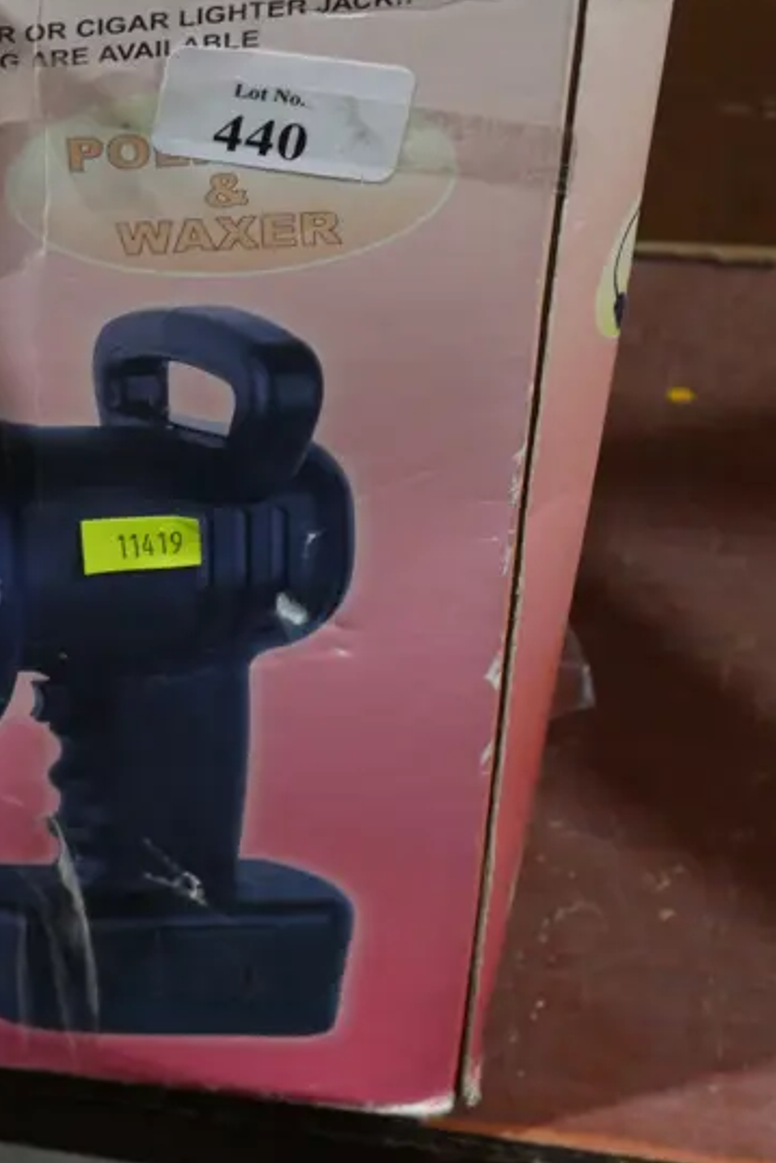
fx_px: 3199
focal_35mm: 99
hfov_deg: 13.7
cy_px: 283
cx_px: 16
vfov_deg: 20.4
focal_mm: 25
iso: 800
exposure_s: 1/60
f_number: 5.3
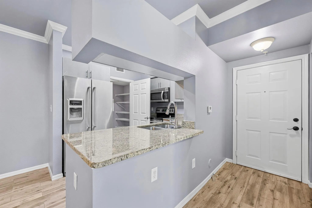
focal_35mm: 14
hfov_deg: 104.3
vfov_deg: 81.2
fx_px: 121
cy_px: 104
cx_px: 156
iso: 400
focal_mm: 14
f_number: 8
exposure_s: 1/2
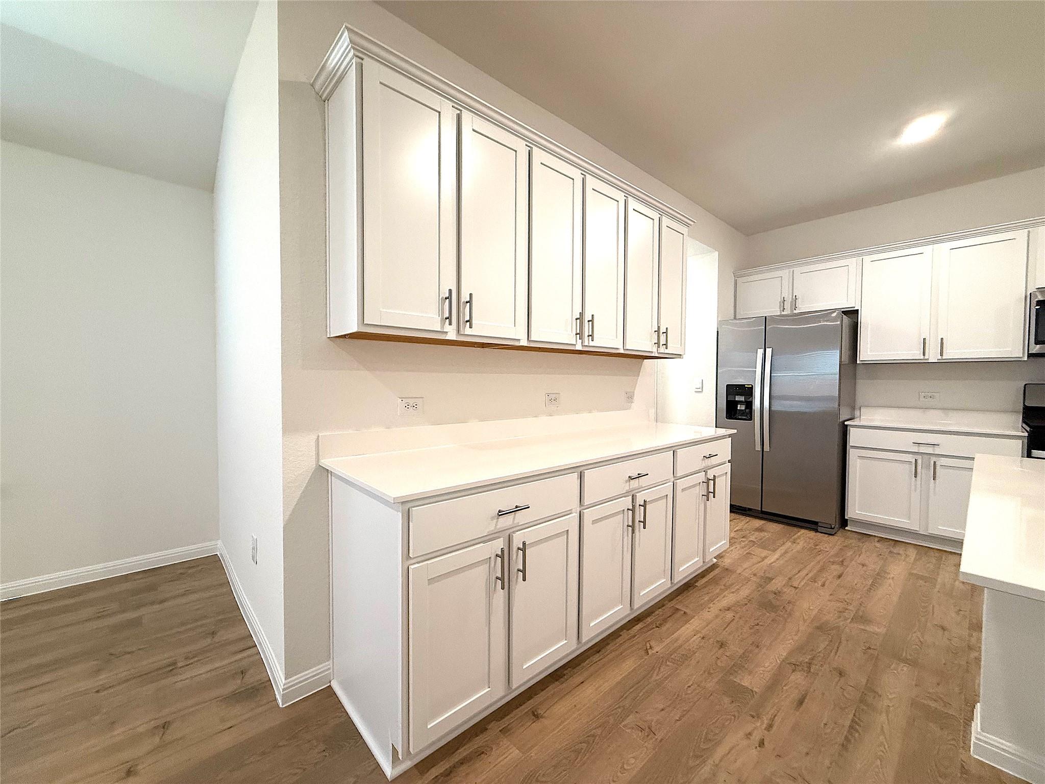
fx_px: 423
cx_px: 522
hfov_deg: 102.1
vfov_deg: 85.7
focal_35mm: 14
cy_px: 392
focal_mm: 2.22
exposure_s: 1/120
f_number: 2.2
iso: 320
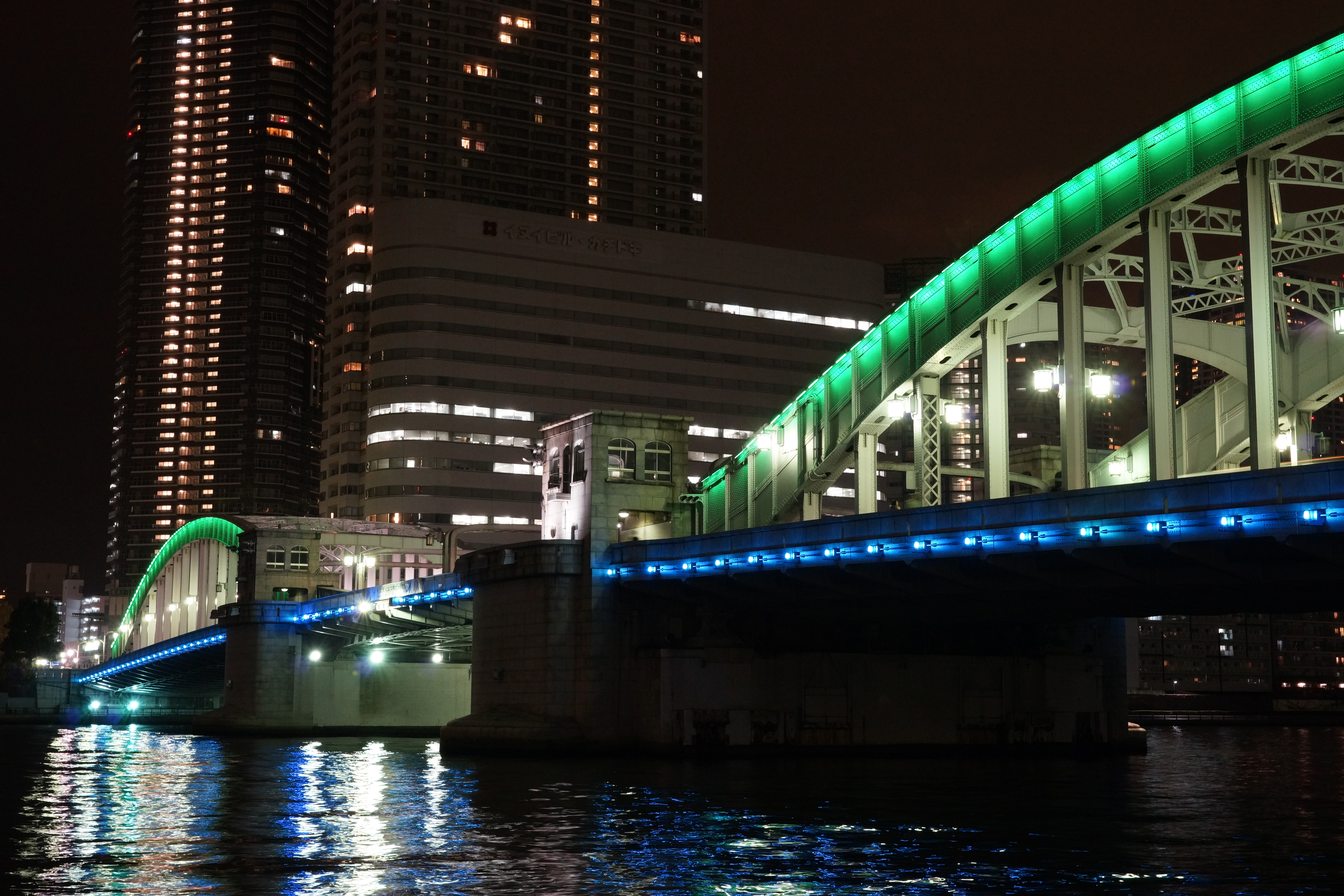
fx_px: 1867
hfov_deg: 39.6
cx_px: 672
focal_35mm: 50
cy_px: 448
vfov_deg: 27.0
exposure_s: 1/2
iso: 1600
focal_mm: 50
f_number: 8
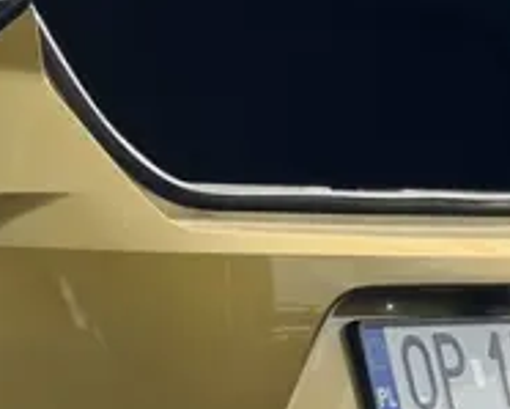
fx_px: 5210
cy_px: -7
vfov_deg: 4.5
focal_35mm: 345
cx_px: 156
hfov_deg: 5.6
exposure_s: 1/903
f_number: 2.8
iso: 32
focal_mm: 9
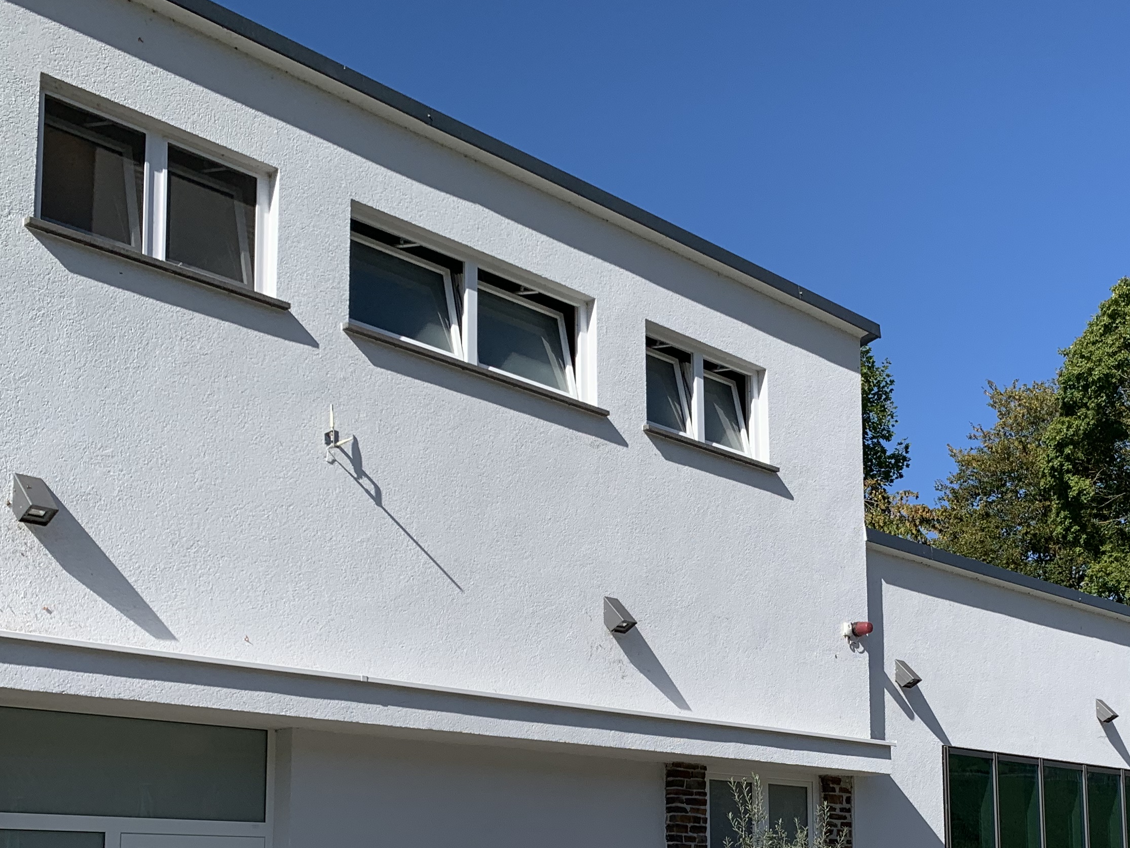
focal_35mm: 47
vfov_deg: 29.9
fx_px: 1534
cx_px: 851
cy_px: 725
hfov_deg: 39.3
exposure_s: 1/2833
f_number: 1.8
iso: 25
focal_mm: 4.25
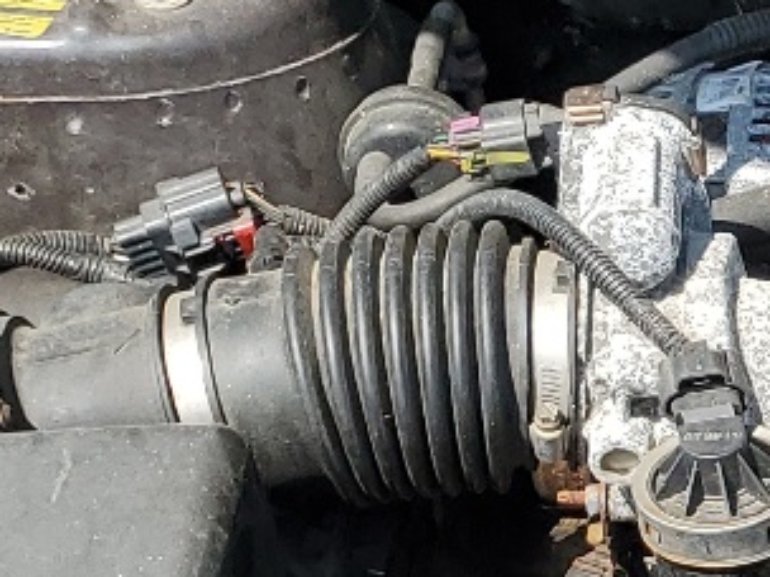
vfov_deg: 10.6
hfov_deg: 12.8
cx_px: 1474
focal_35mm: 137
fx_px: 3047
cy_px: 724
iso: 50
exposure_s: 1/2000
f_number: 1.5
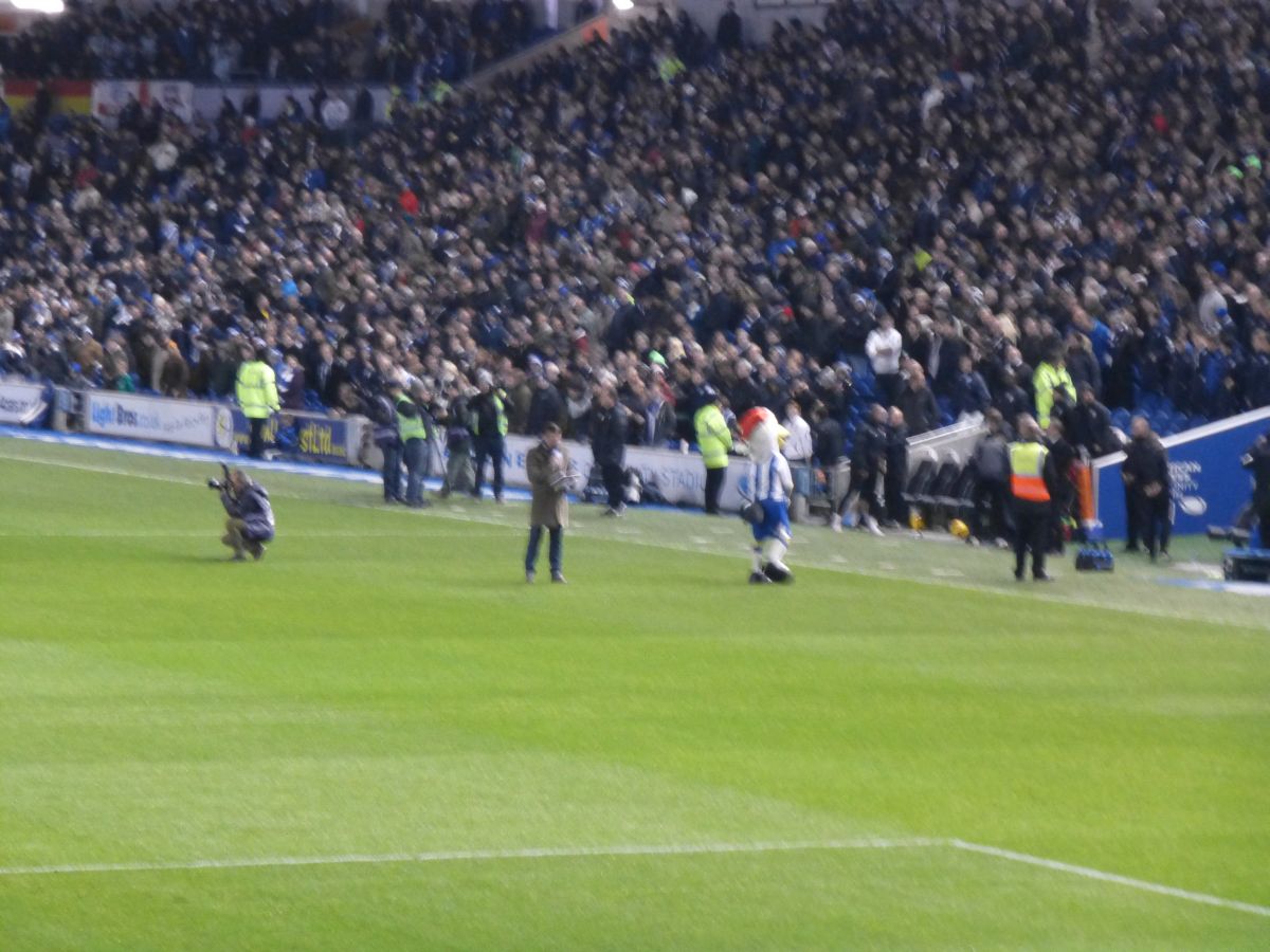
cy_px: 476
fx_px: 6457
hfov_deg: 11.2
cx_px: 635
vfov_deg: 8.4
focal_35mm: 176
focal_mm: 31.3
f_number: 5.4
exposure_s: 1/20
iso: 800
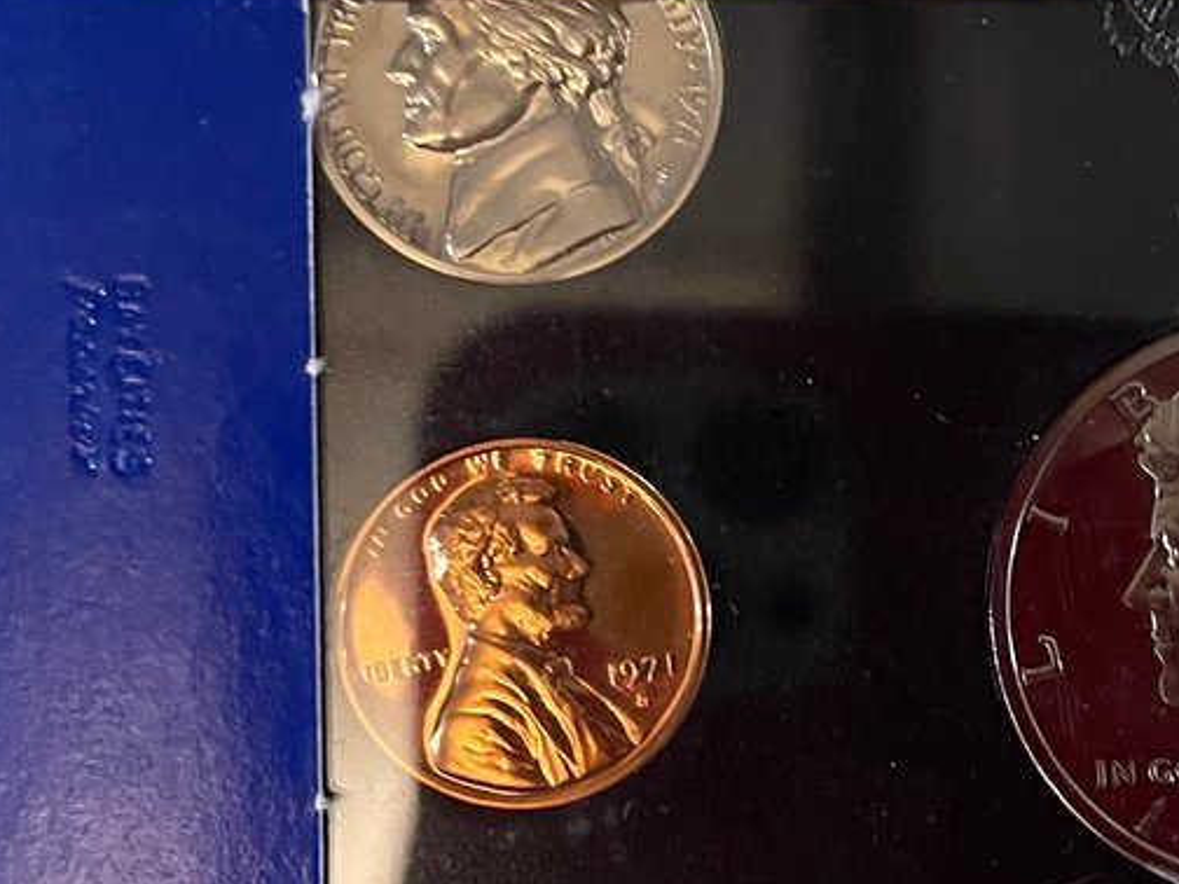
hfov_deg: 25.4
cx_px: 1012
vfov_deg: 19.6
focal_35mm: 75
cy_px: 366
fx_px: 2554
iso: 640
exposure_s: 1/30
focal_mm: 5.1
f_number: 1.6
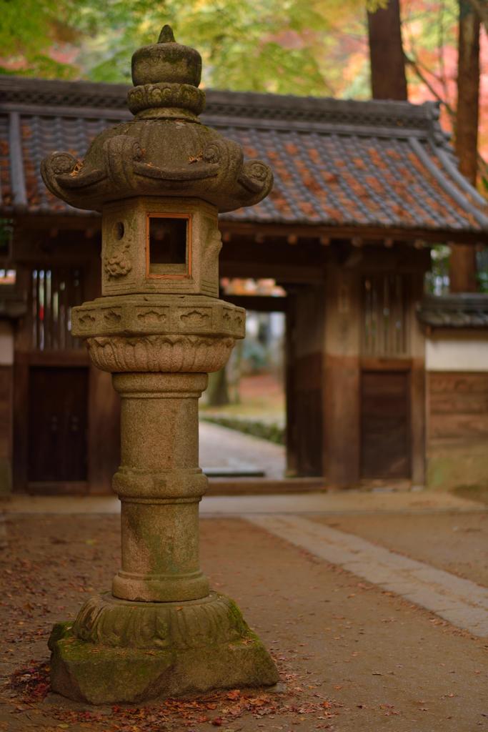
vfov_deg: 34.5
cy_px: 366
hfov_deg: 23.4
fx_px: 1179
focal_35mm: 58
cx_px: 244
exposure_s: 1/60
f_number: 1.4
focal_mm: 58
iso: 220
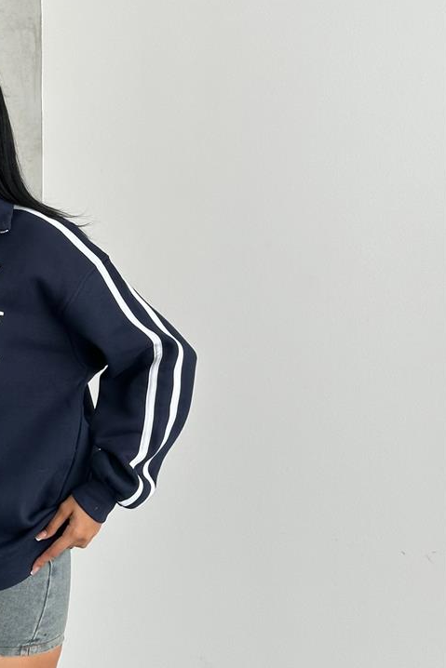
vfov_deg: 22.8
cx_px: 4
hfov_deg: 15.1
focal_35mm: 89
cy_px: 229
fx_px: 1653
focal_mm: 6.86
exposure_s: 1/160
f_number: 1.78
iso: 50
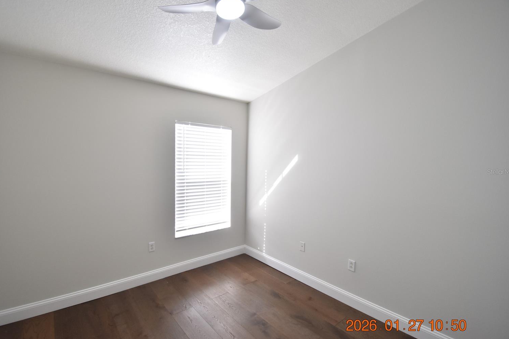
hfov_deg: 96.7
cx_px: 246
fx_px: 226
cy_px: 172
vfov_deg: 73.7
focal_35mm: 16
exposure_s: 1/180
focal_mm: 10
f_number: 3.5
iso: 800
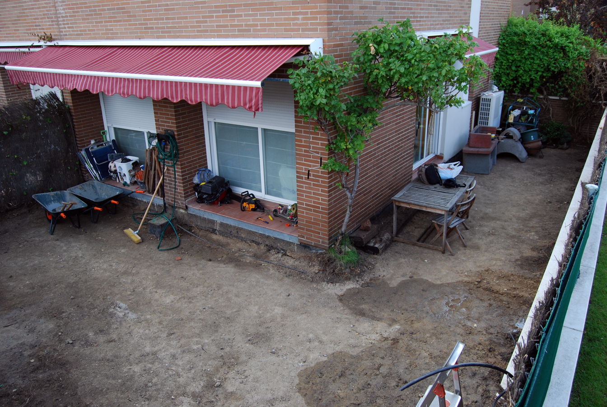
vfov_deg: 48.1
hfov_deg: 67.3
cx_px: 304
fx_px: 456
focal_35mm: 27
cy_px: 204
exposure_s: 1/125
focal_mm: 18
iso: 140
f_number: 5.6
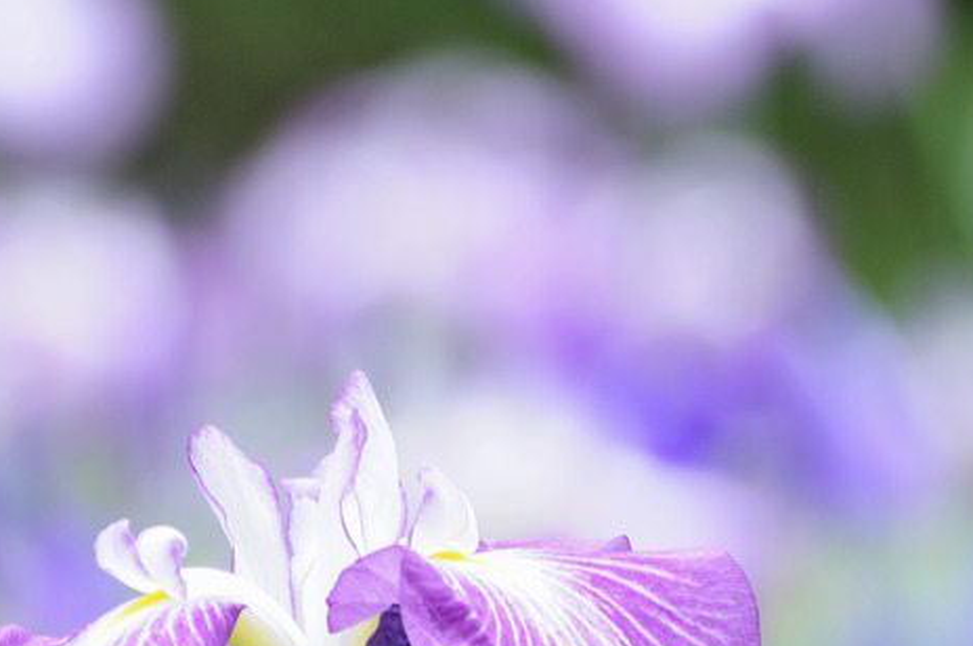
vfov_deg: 1.4
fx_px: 26828
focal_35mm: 994
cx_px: 963
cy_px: 445
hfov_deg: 2.1
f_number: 11
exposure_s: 1/80
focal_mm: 300
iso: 200
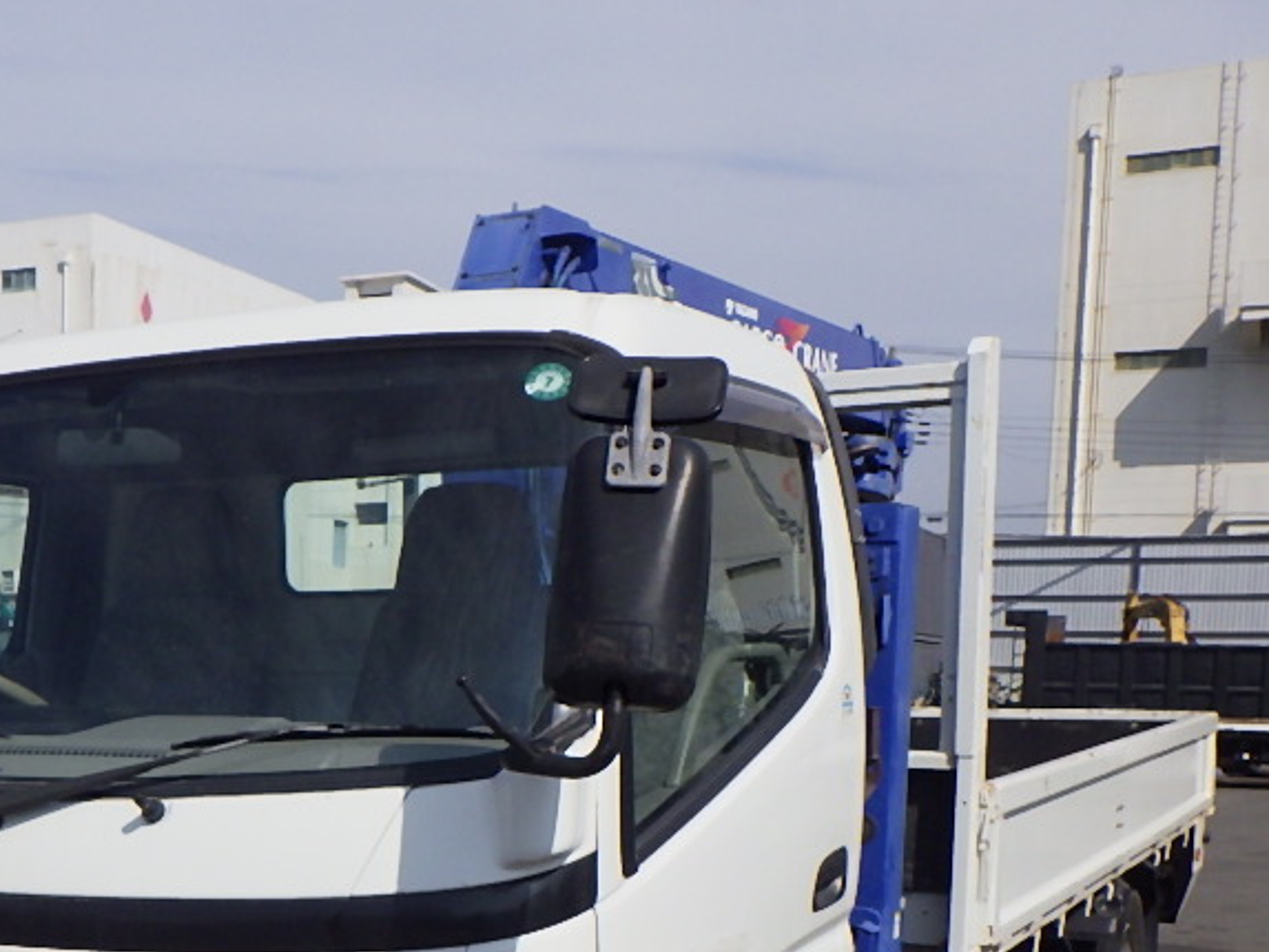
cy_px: 828
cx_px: 299
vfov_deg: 28.2
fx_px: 1833
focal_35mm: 50
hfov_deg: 37.1
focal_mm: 5
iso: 250
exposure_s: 1/3200
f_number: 4.2
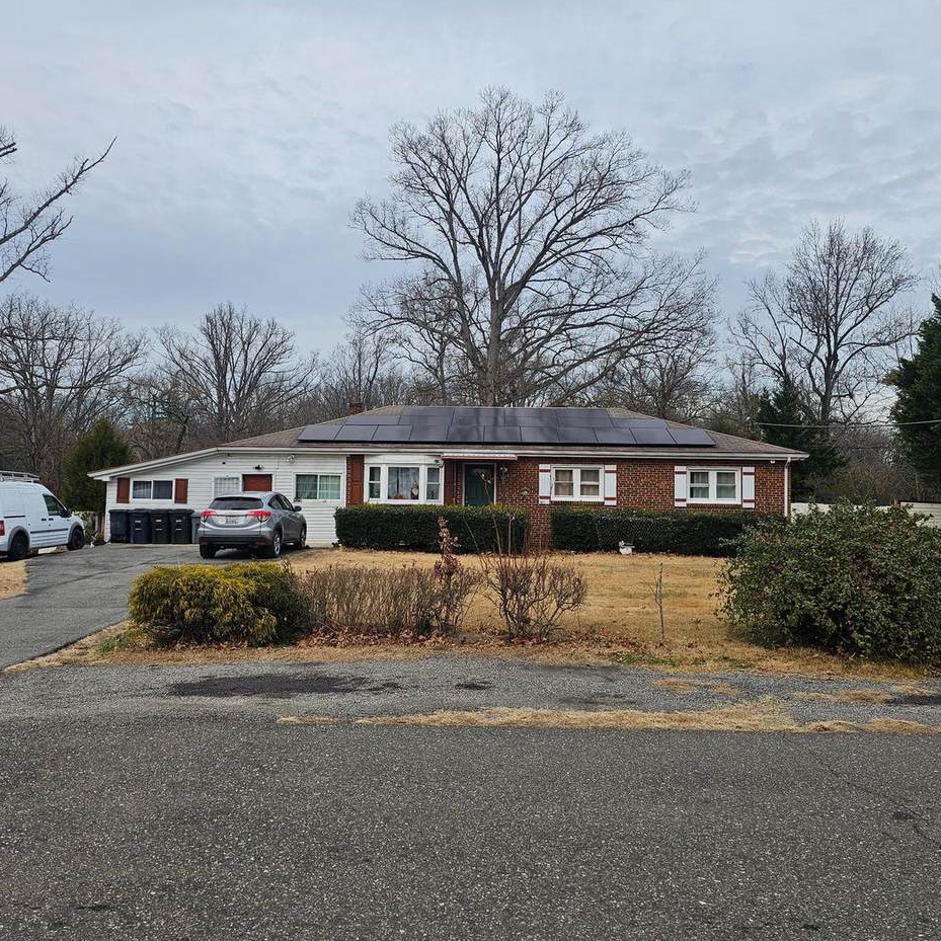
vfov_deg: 57.3
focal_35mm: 28
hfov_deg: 57.3
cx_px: 452
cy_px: 464
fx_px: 861
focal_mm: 6.3
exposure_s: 1/401
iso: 10
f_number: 1.7
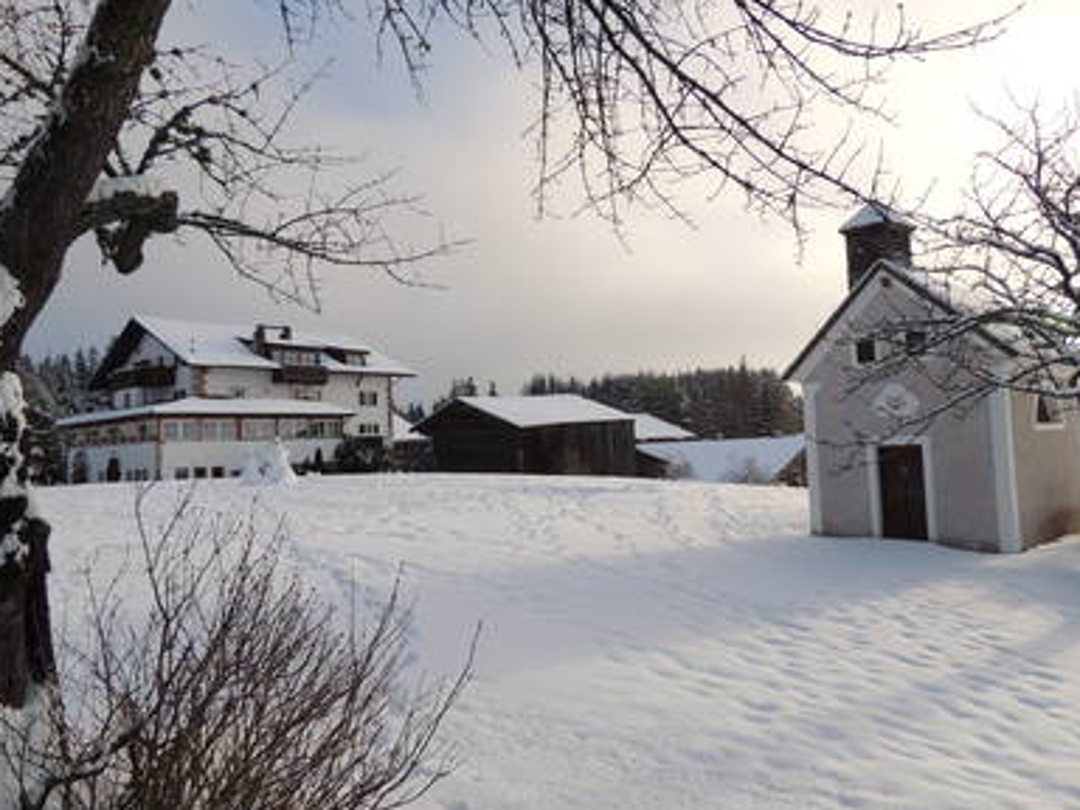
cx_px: 546
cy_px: 394
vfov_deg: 54.9
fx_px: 780
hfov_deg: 69.4
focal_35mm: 25
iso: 100
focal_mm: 4.3
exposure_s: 1/800
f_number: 3
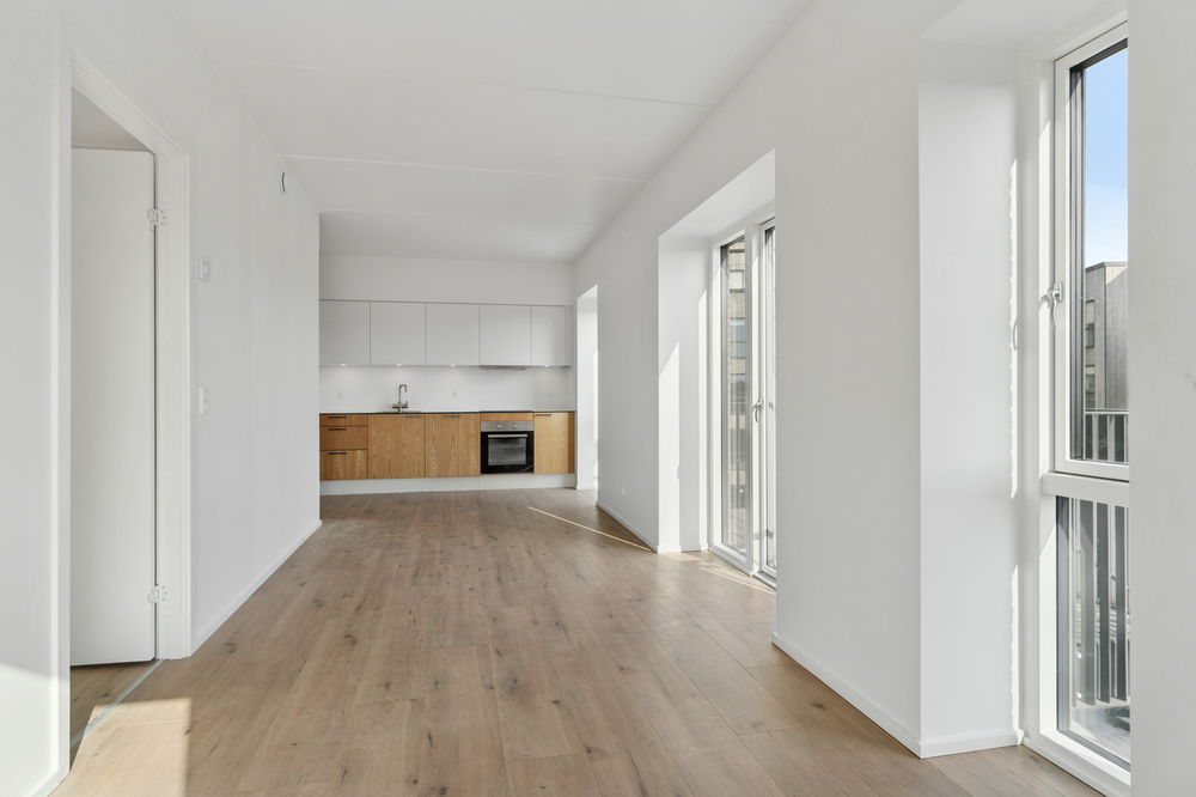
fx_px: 598
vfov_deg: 67.3
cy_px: 398
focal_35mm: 18
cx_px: 598
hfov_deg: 90.0
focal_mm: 12
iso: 200
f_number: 8
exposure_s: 1/250
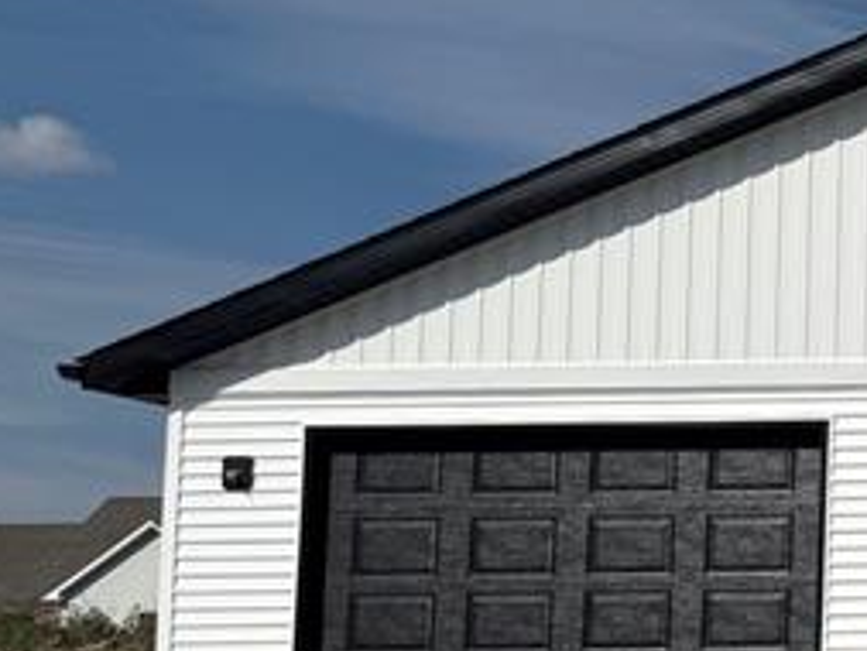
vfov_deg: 15.2
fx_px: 2431
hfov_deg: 16.2
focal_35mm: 97
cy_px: 397
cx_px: 1679
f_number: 1.78
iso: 80
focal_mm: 6.76
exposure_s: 1/14286
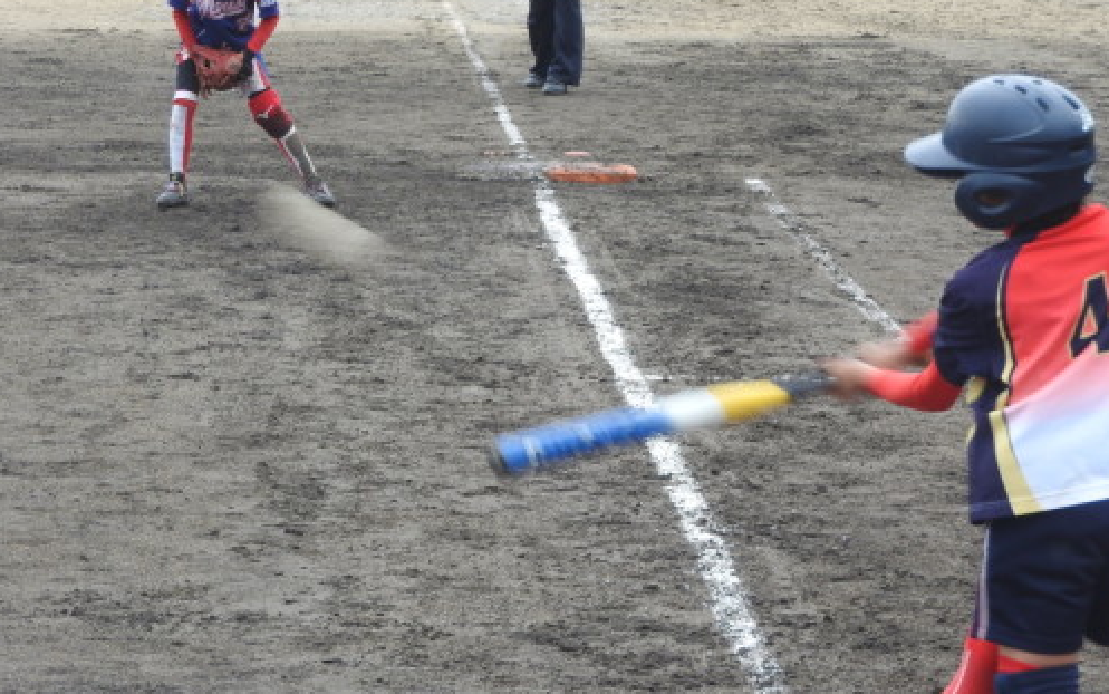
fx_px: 5805
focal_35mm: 192
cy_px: 433
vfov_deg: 6.8
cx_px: 627
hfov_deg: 10.9
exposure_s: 1/60
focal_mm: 26.9
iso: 100
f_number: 5.2
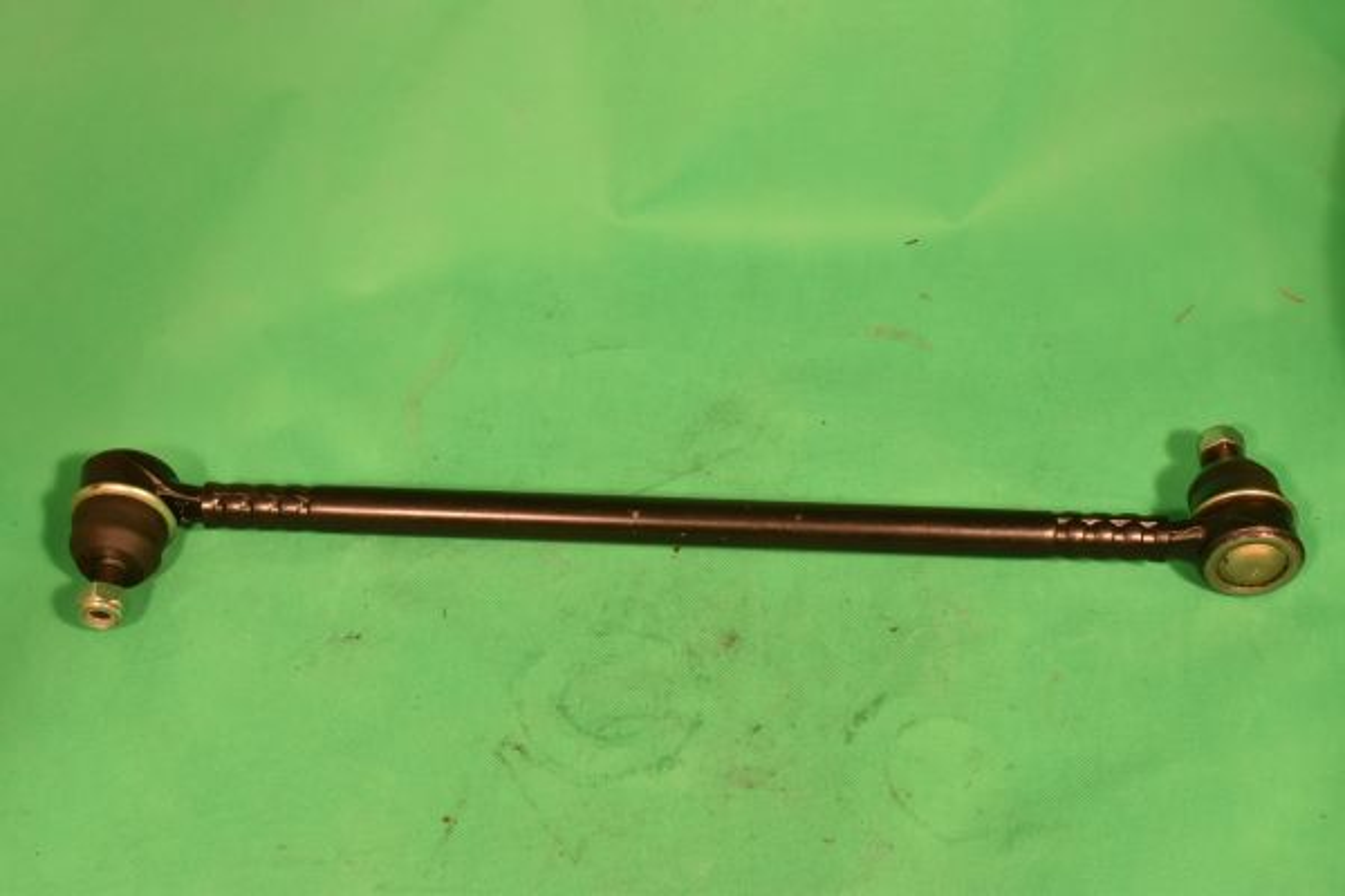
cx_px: 672
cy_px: 448
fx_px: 1905
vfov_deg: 26.5
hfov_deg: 38.9
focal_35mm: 51
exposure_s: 1/50
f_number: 16
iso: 800
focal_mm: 34
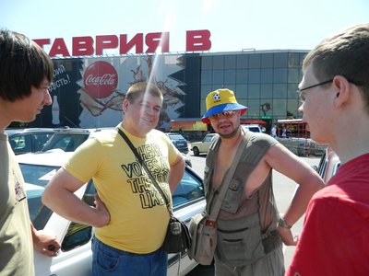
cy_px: 138
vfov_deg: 54.9
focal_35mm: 25
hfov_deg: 69.4
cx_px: 184
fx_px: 266
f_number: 3.1
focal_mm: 4.5
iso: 80
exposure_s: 1/500
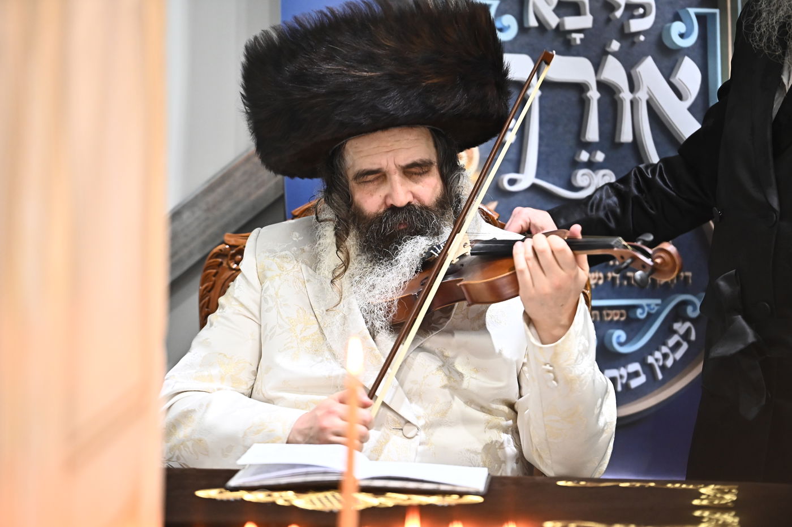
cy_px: 264
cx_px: 396
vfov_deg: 7.2
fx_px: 4178
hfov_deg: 10.8
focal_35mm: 190
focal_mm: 190
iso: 3200
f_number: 3.5
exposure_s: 1/200
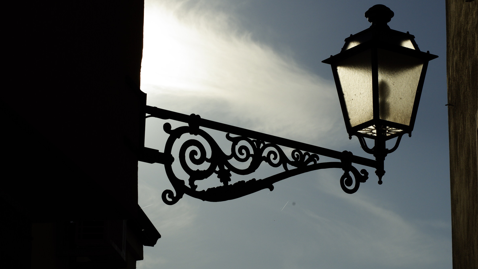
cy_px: 115
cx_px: 238
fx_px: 1667
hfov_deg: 16.3
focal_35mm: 132
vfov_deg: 9.2
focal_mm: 83
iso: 200
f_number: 13
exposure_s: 1/1600
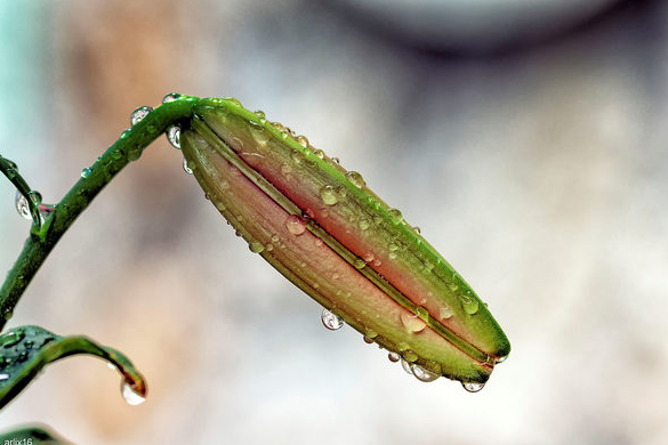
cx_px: 331
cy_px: 222
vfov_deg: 8.5
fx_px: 2997
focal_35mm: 162
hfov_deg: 12.7
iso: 200
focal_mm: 105
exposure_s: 1/160
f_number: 5.6
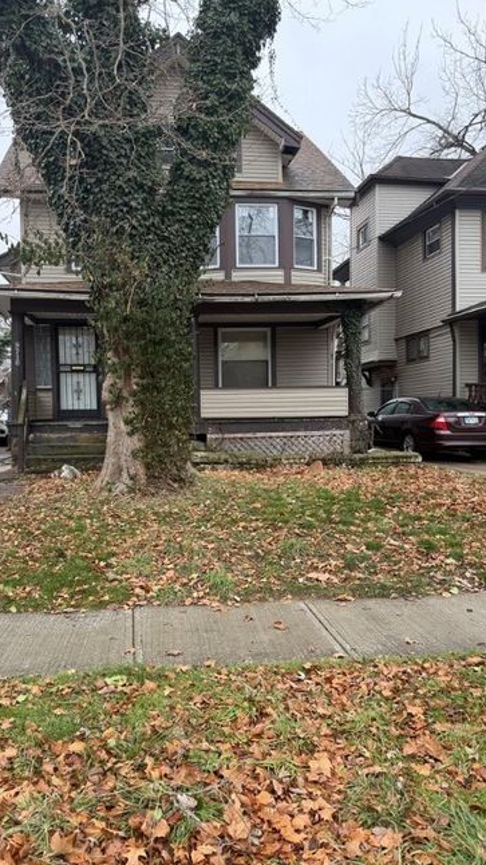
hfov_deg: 42.7
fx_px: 619
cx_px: 198
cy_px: 436
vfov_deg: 69.9
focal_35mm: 27
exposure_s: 1/184
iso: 100
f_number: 1.78
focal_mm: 6.76
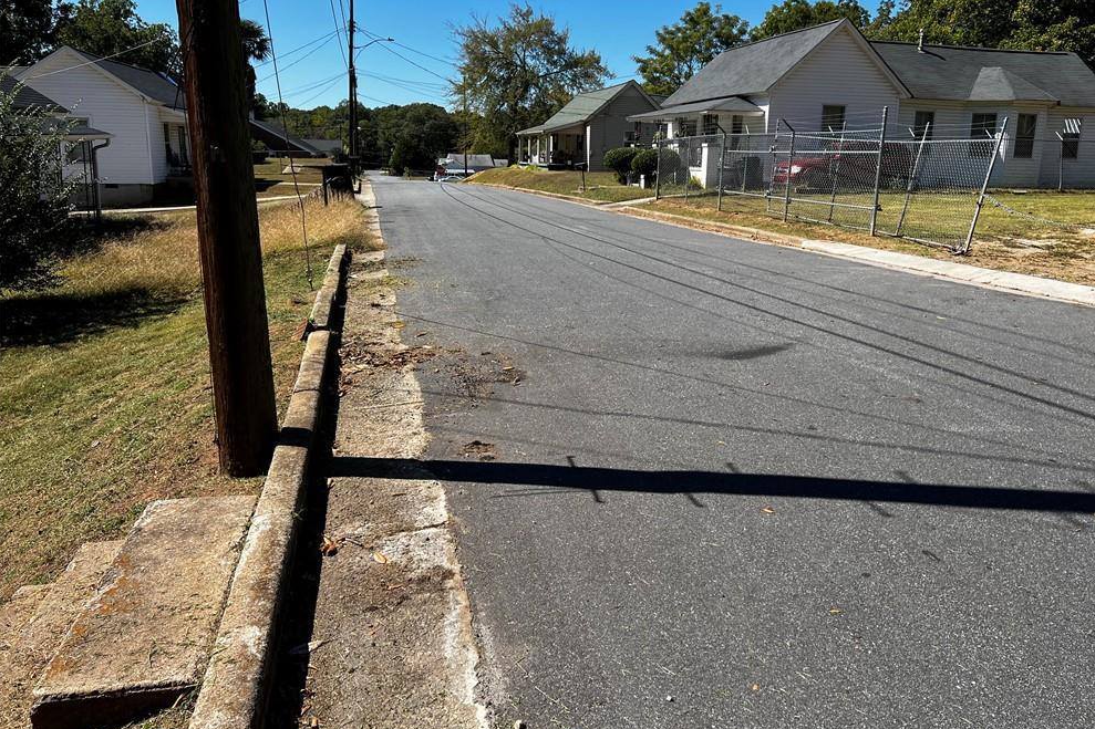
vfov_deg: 46.3
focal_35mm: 28
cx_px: 565
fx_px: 851
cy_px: 317
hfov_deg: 65.5
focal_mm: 5.7
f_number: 1.5
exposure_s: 1/3571
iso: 50
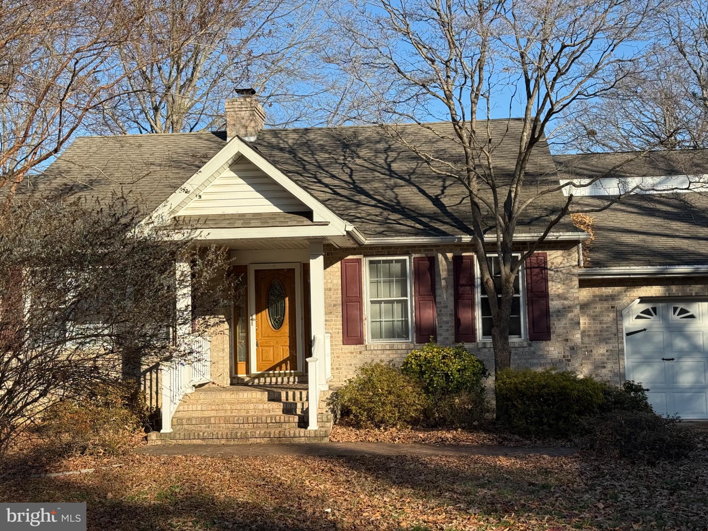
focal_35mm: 48
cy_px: 266
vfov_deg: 30.3
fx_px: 982
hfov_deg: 39.7
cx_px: 354
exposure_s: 1/3226
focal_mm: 6.76
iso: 64
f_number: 1.78
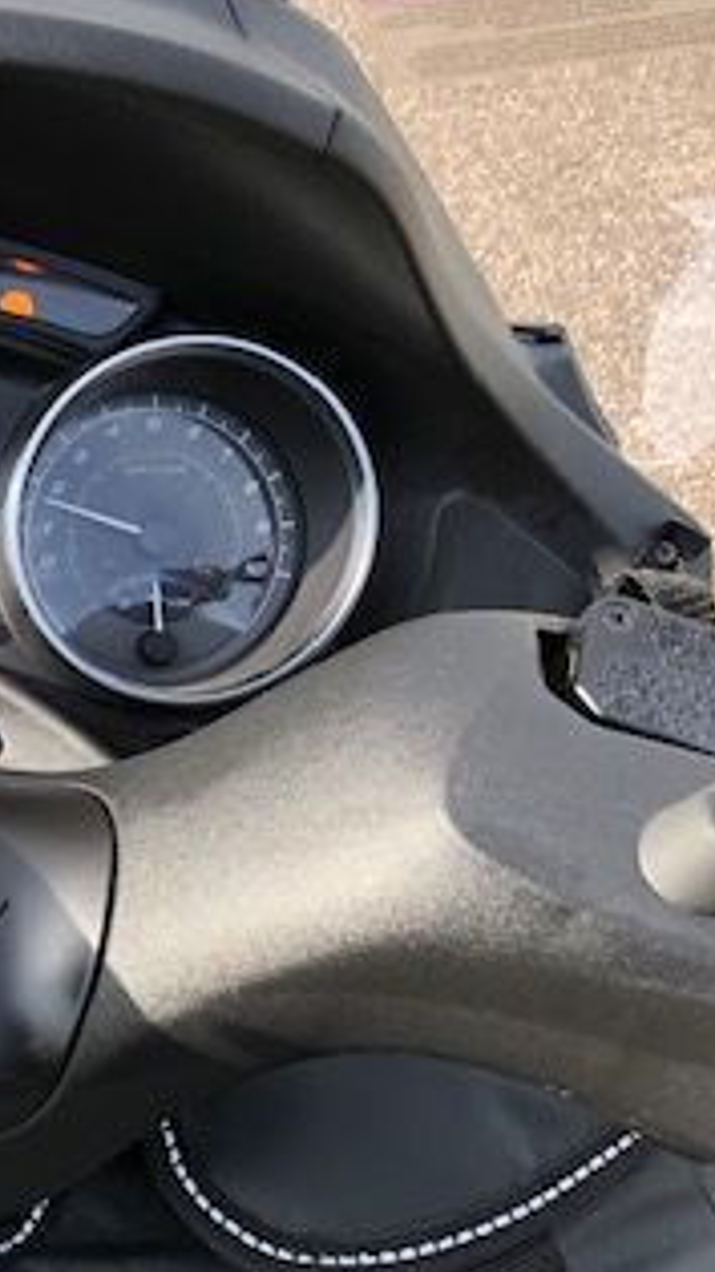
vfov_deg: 33.7
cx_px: -178
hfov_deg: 18.3
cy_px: 800
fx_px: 2091
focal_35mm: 62
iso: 20
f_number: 1.8
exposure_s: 1/246
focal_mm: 4
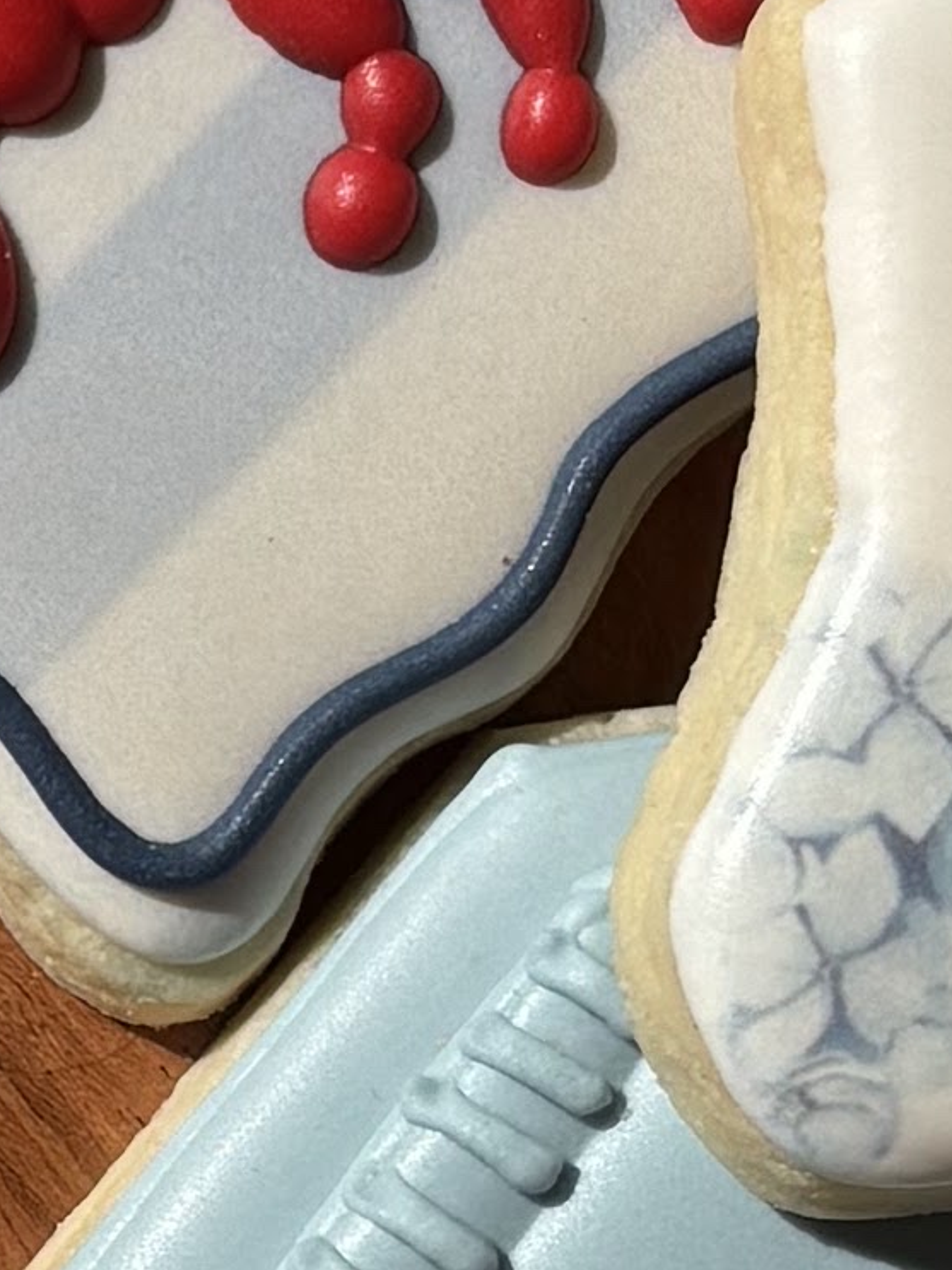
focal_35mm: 200
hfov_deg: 7.2
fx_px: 7336
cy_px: 903
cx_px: -846
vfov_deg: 9.9
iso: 50
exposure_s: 1/5952
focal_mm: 5.96
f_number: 1.6
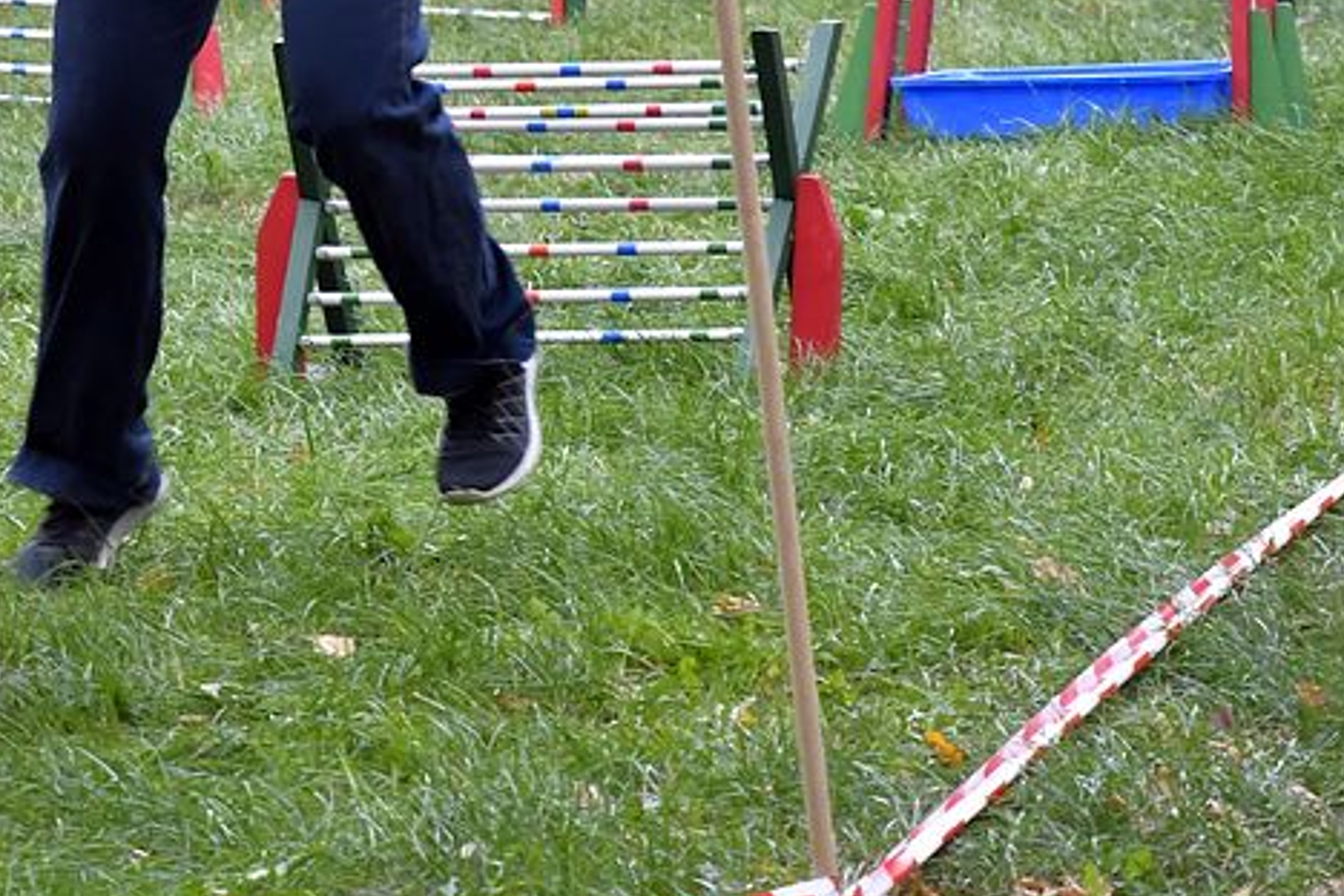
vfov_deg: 6.1
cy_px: 60
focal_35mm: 223
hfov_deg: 9.1
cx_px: -215
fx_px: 8325
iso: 2500
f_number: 5
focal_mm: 58
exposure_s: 1/160
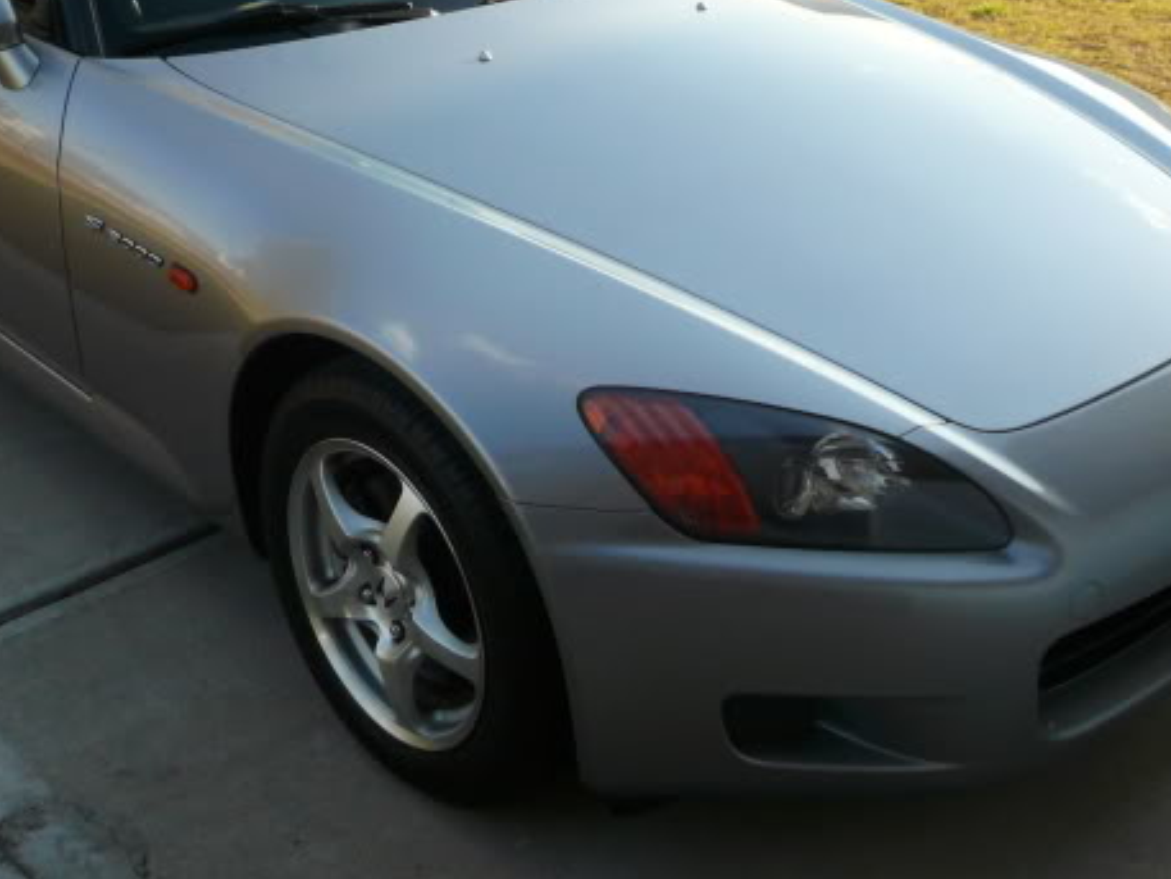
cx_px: 474
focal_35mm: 49
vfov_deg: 29.5
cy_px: 300
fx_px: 1658
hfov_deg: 38.8
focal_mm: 4.6
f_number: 2.8
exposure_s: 1/500
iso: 100
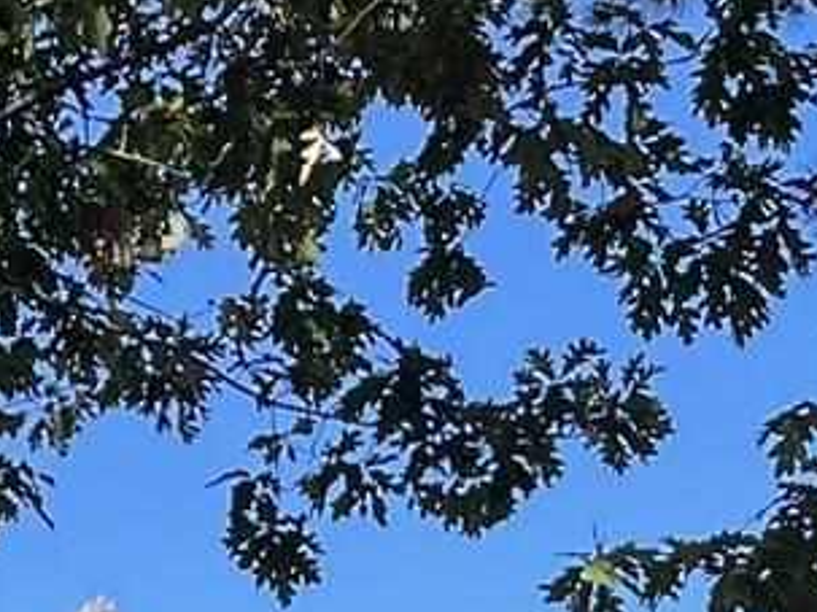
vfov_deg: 7.5
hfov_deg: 11.3
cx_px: -356
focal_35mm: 169
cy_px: 1976
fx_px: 3987
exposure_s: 1/818
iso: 32
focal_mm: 5.1
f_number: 1.6
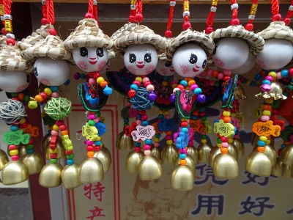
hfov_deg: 71.6
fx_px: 203
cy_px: 110
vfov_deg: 56.8
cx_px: 146
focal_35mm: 24
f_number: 3.5
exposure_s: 1/125
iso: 80
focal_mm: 4.1
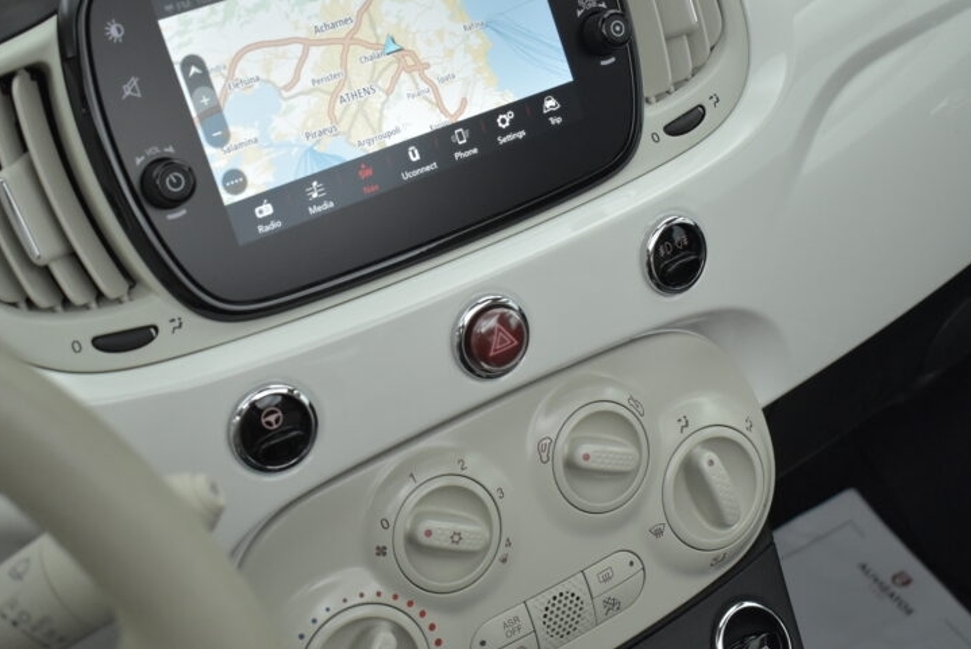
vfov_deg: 28.7
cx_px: 417
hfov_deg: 41.8
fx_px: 1268
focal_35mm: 47
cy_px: 300
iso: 1600
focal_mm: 22
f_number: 3.8
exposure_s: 1/320
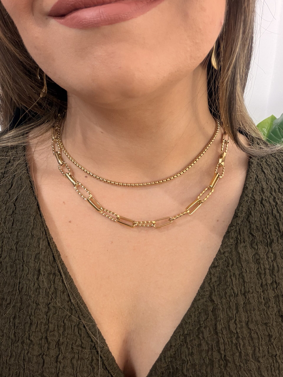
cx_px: 142
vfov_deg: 60.0
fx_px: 327
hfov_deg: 46.8
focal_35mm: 30
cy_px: 188
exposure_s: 1/50
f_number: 1.9
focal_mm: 2.71
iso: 80
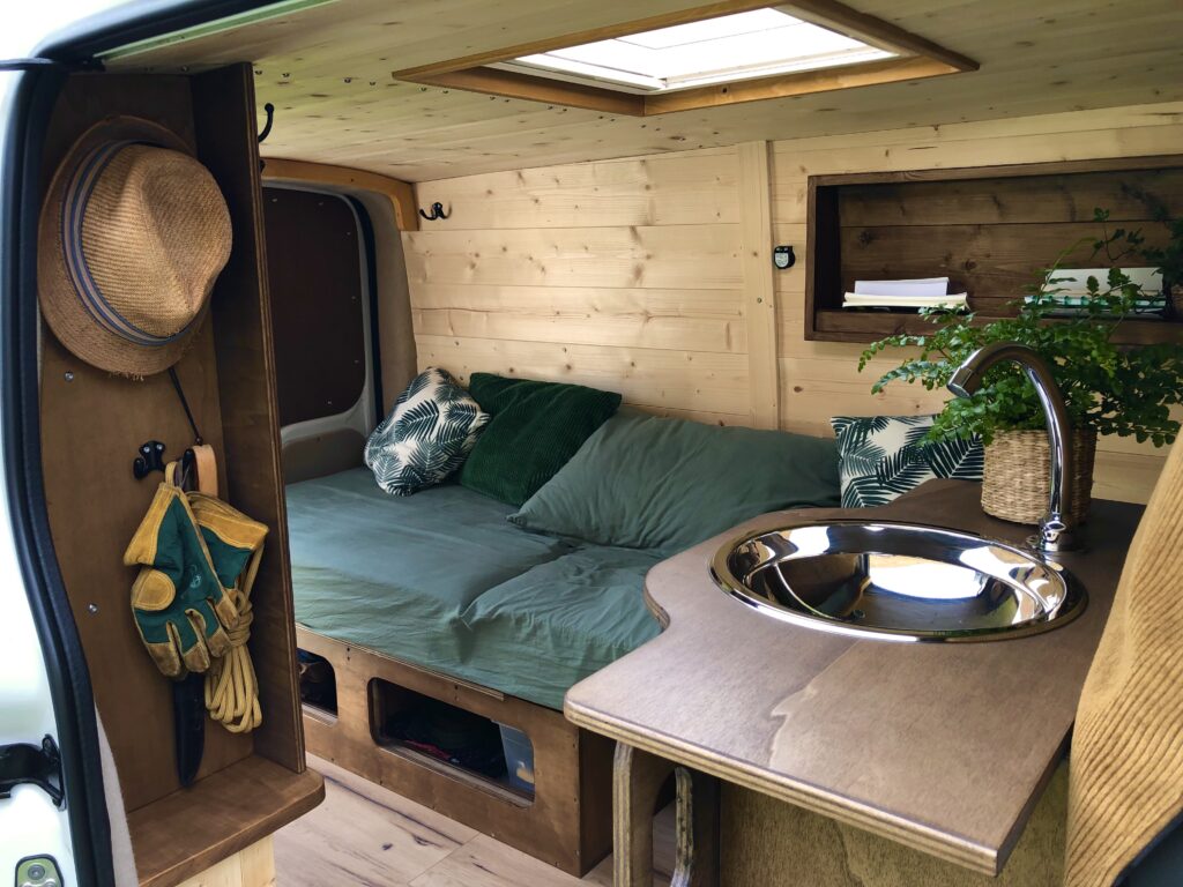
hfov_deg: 63.4
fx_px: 957
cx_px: 592
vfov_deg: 49.7
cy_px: 444
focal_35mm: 28
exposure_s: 1/120
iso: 25
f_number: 1.8
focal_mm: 3.99
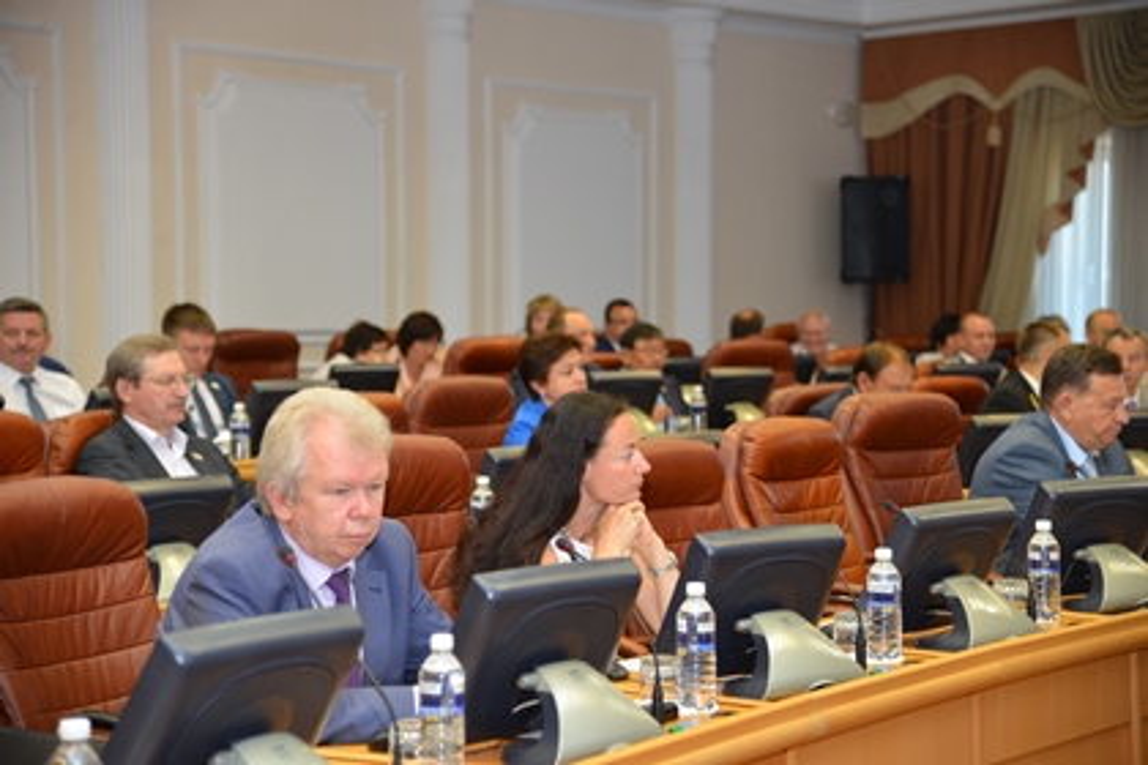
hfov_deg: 27.0
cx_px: 574
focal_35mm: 75
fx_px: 2391
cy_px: 382
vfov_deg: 18.2
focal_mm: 75
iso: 450
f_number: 4
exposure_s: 1/60
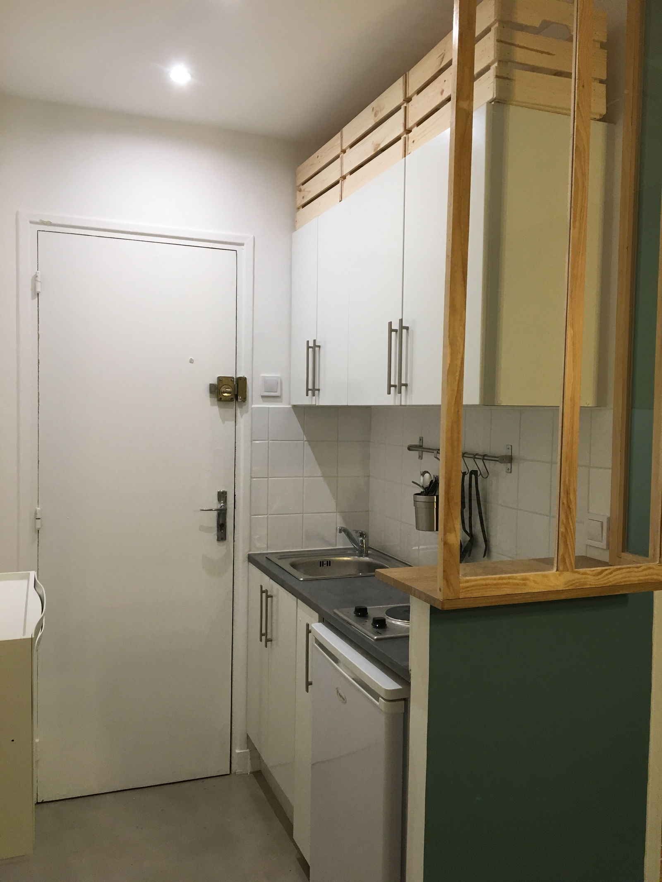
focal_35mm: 29
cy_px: 441
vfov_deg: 61.7
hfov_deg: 48.2
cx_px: 331
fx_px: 739
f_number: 2.2
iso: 50
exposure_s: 1/33
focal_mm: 4.15
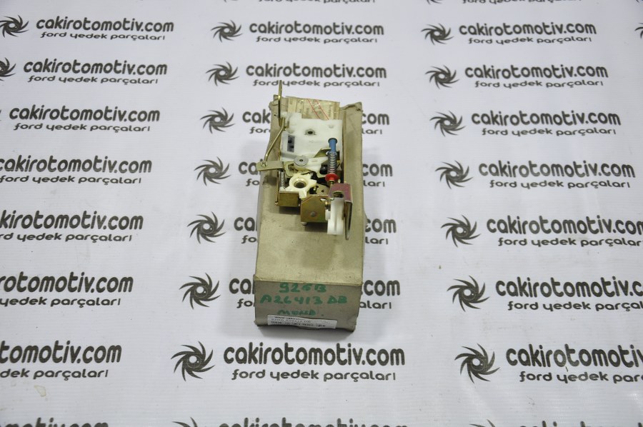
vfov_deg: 29.8
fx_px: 803
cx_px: 322
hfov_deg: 43.6
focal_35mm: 45
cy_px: 214
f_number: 4.5
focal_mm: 30
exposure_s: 1/40
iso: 200
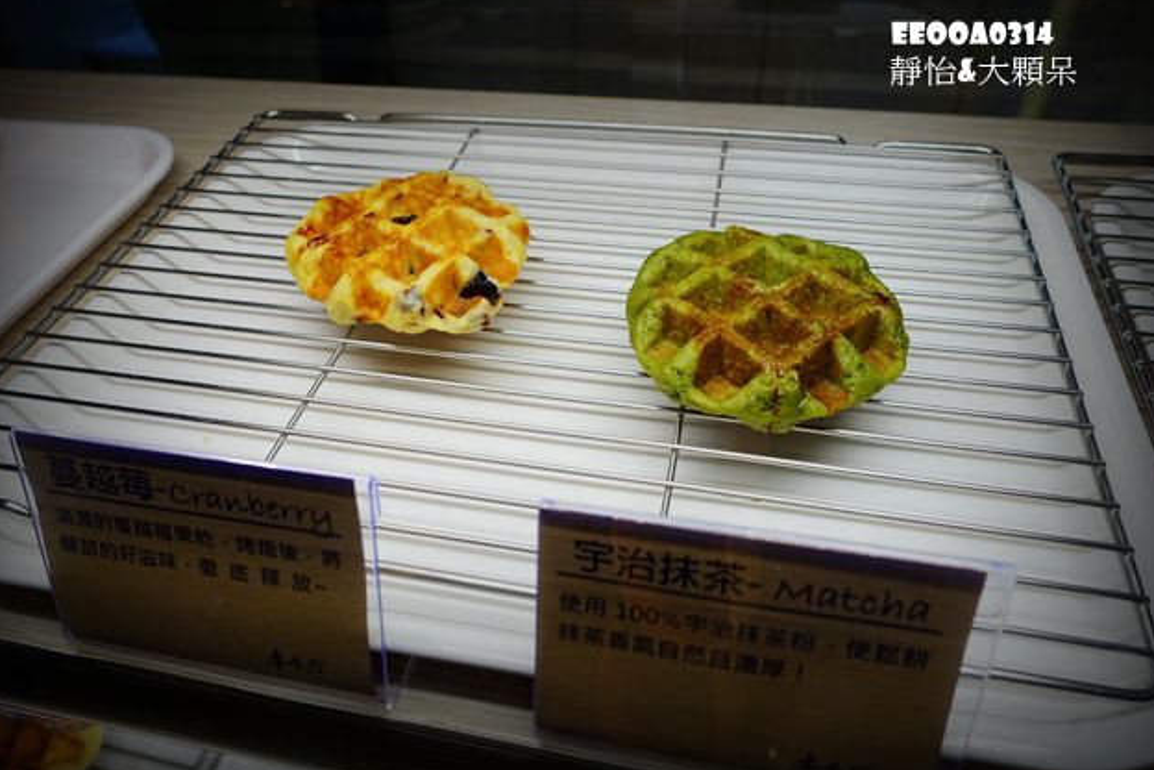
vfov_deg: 51.3
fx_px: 801
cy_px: 379
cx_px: 568
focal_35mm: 25
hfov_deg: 71.5
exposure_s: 1/80
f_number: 2.8
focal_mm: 8.85
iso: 125
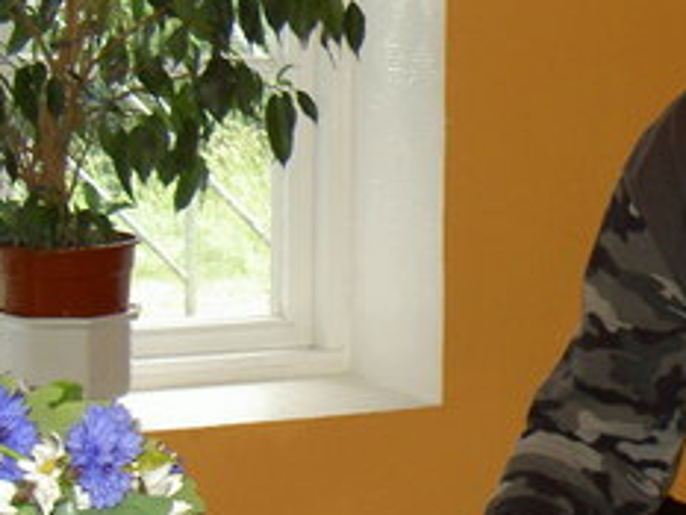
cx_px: 877
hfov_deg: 16.0
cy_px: 363
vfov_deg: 12.6
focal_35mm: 117
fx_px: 2320
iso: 100
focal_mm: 8
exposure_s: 1/60
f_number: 2.8
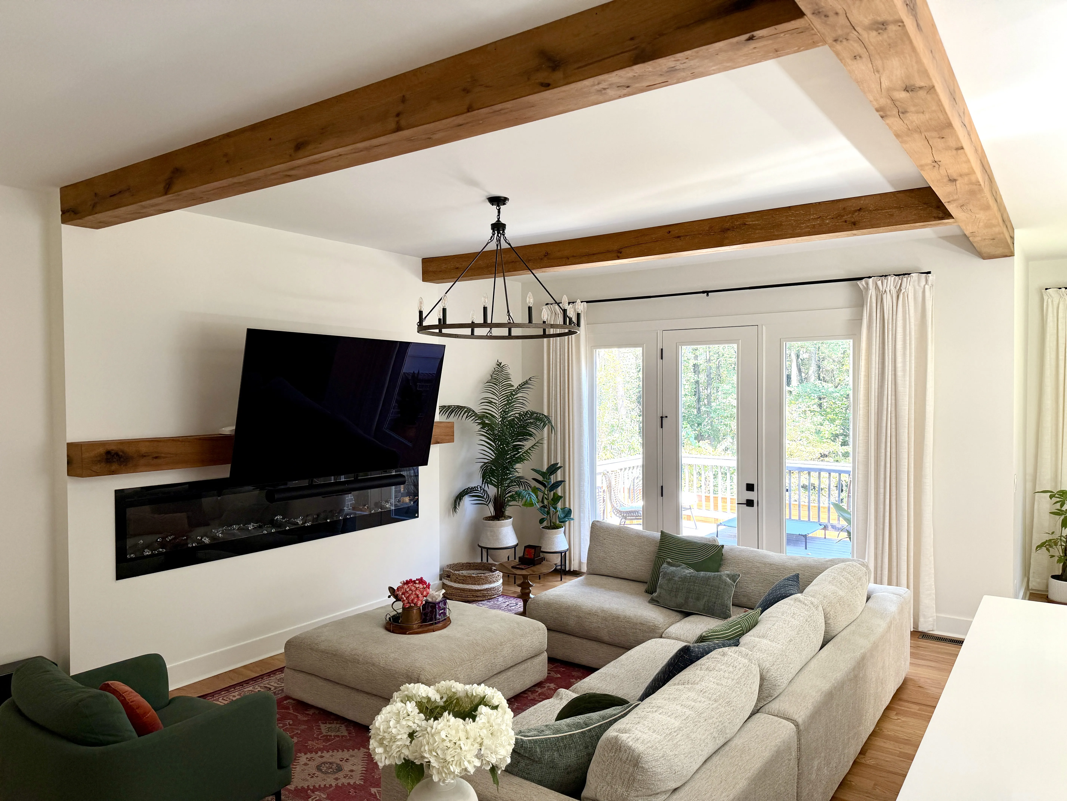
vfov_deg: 56.8
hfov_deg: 71.6
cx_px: 534
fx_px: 740
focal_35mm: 24
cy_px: 400
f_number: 1.8
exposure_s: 1/124
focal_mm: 6.8
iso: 80
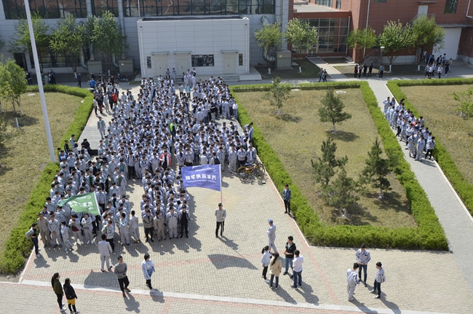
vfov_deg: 39.8
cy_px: 157
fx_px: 433
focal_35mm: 33
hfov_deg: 57.3
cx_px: 236
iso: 140
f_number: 8
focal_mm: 22
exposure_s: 1/250
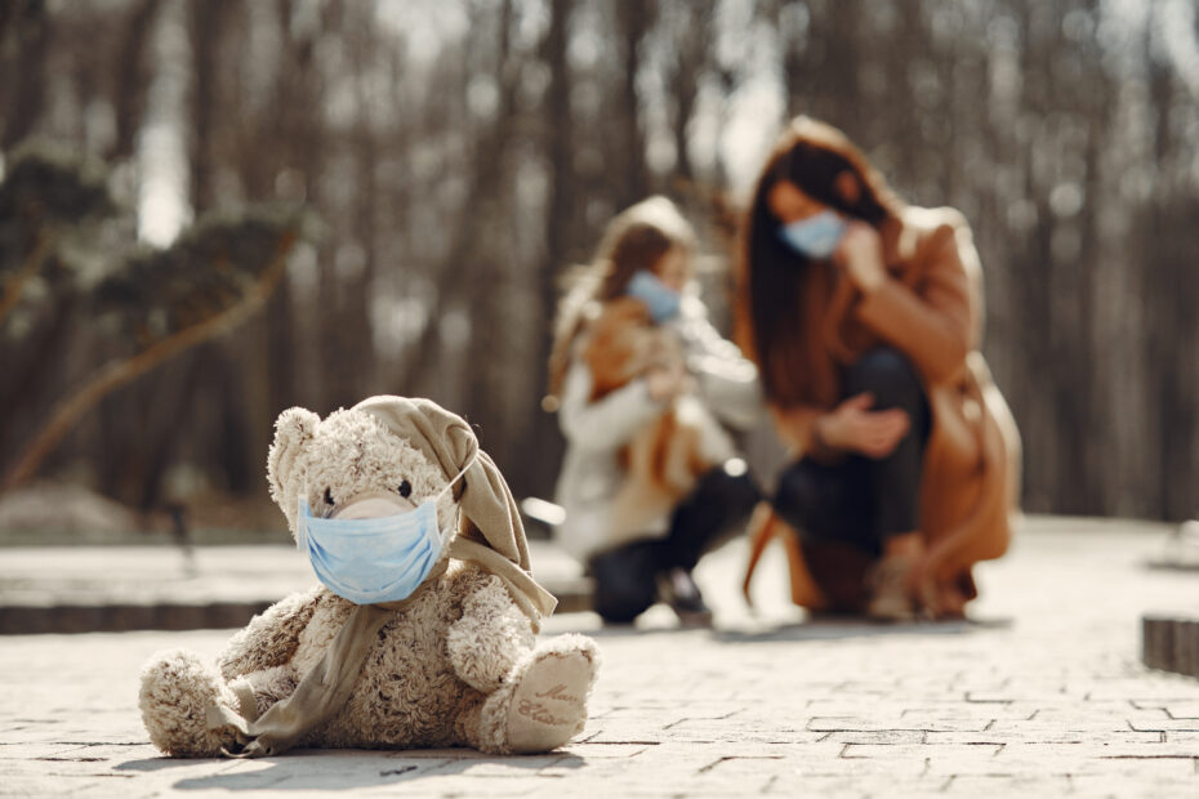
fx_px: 2831
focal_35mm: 85
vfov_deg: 16.1
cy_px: 400
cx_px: 600
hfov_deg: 23.9
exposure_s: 1/1600
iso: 200
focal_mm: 85
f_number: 2.8
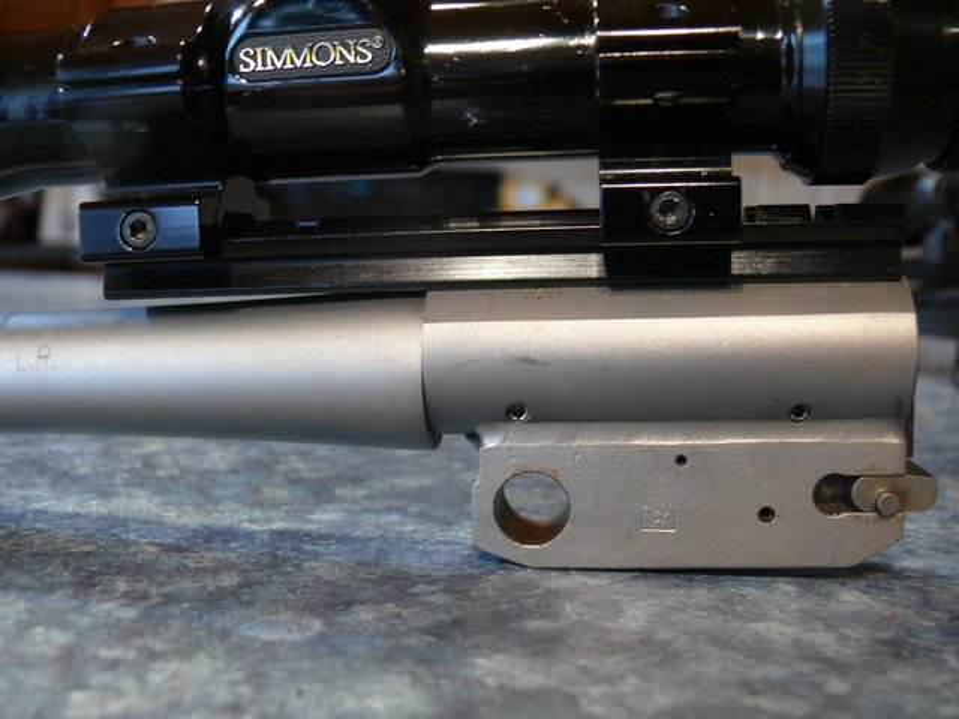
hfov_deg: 47.9
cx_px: 480
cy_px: 360
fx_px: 1080
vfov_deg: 36.8
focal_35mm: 39
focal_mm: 8.2
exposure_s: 1/6
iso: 200
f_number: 2.8
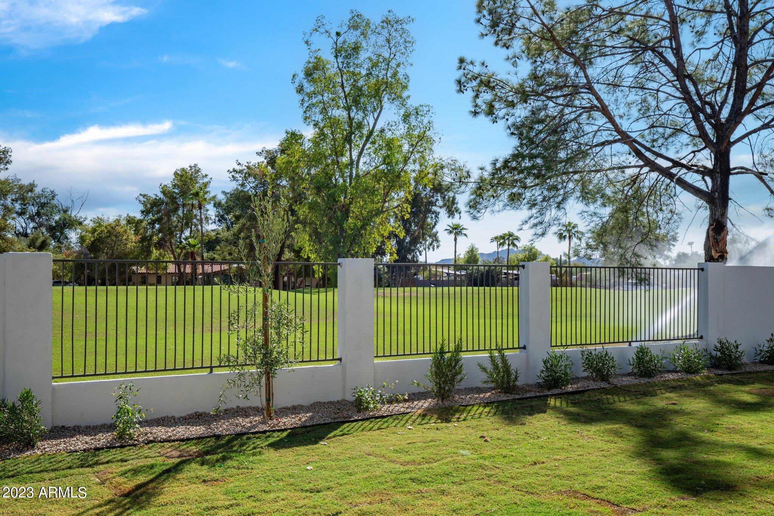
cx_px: 387
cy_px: 258
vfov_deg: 37.8
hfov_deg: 54.4
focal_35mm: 35
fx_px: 752
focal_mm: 35
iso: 200
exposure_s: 1/200
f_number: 11
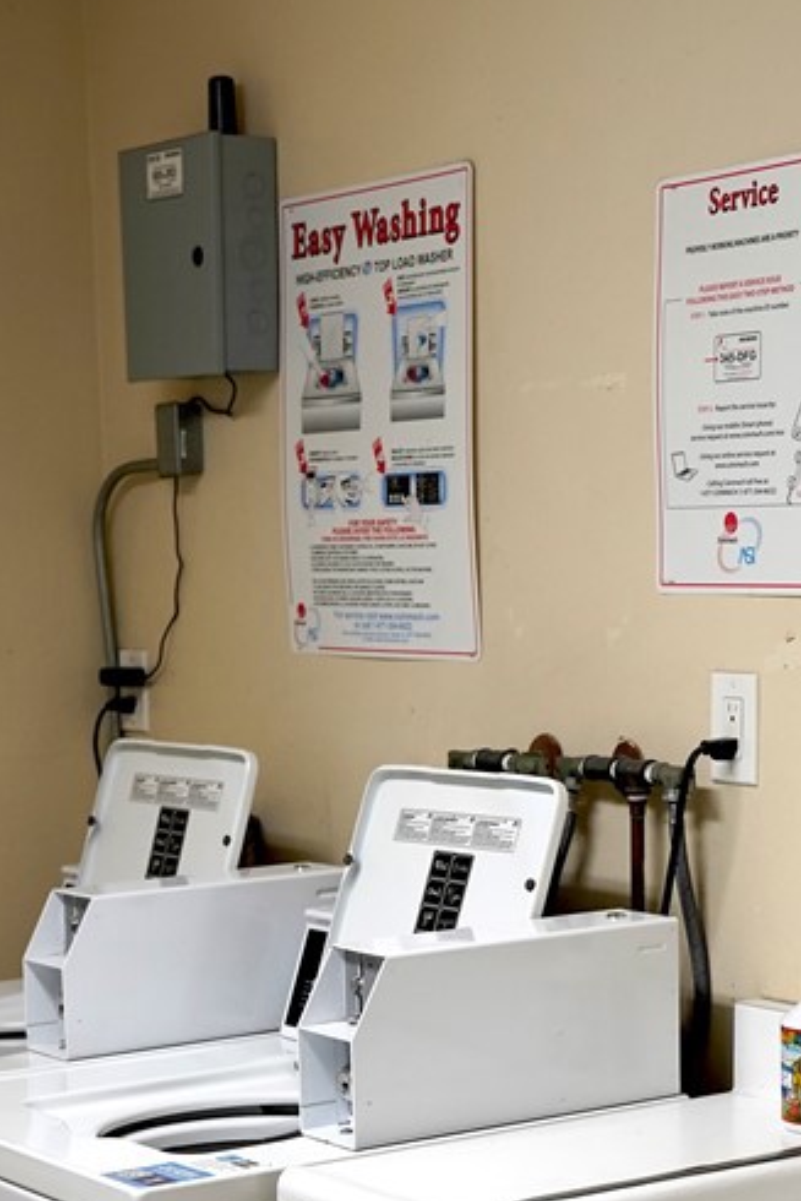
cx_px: 358
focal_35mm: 82
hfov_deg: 16.7
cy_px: 1135
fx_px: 2735
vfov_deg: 23.9
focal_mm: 37
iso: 800
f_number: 4
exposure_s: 1/160
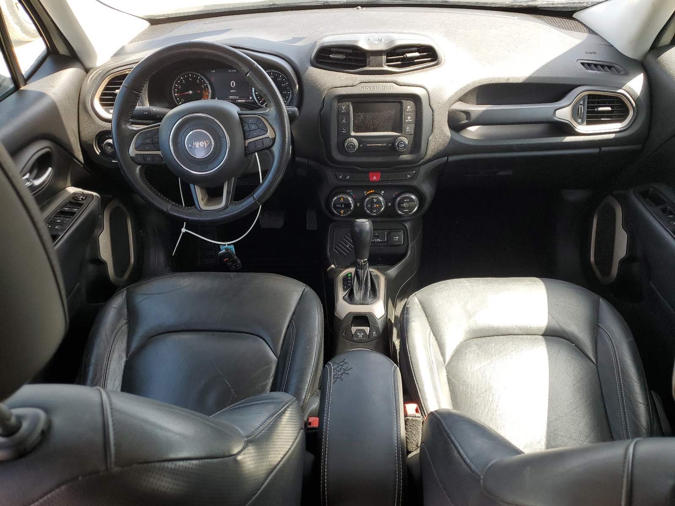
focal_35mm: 26
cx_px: 338
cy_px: 253
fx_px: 507
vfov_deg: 53.1
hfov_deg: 67.3
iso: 50
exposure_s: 1/244
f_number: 1.5
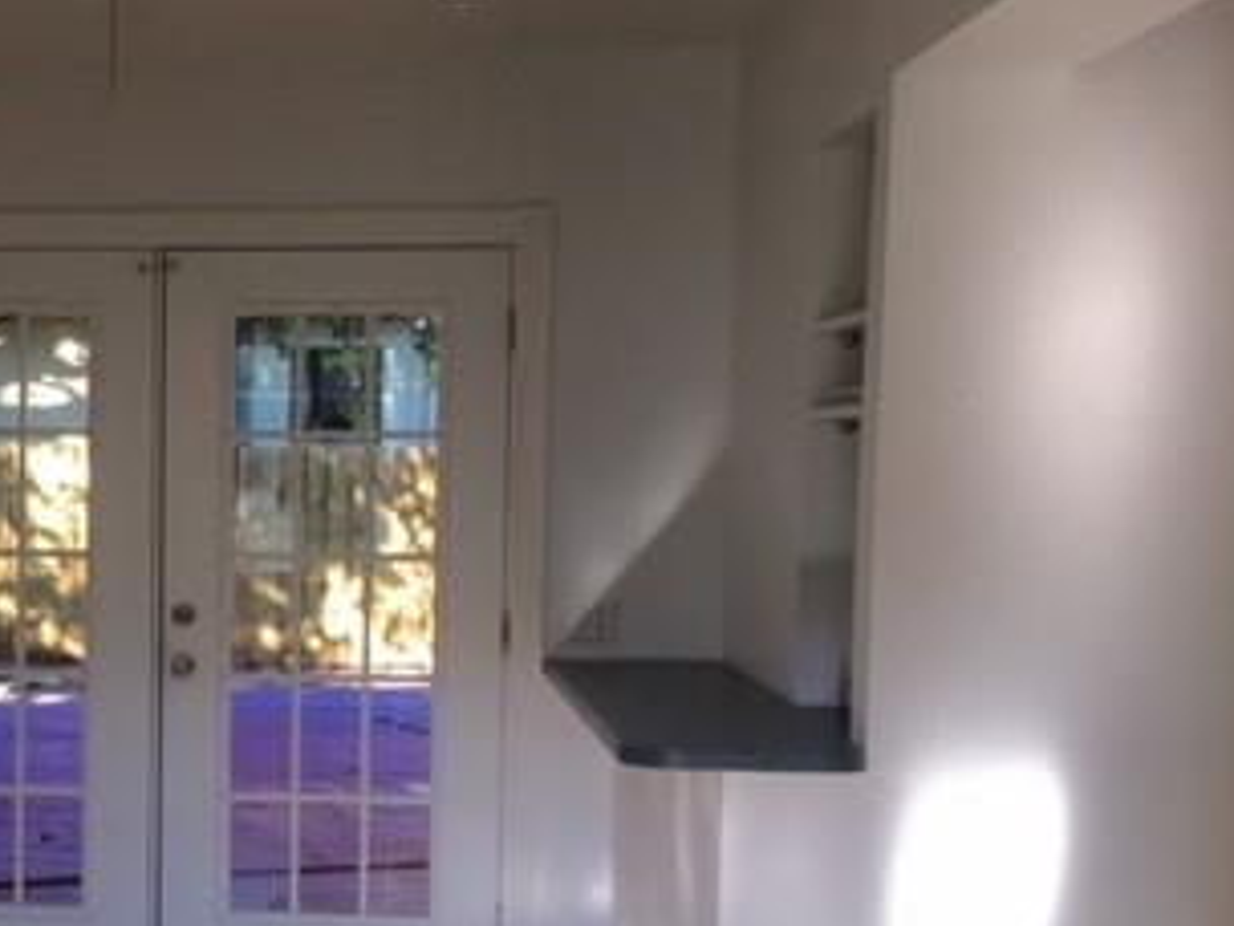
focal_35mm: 61
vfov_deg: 23.9
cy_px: 642
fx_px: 2175
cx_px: 106
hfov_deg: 30.2
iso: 32
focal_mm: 4.15
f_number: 2.2
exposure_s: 1/60
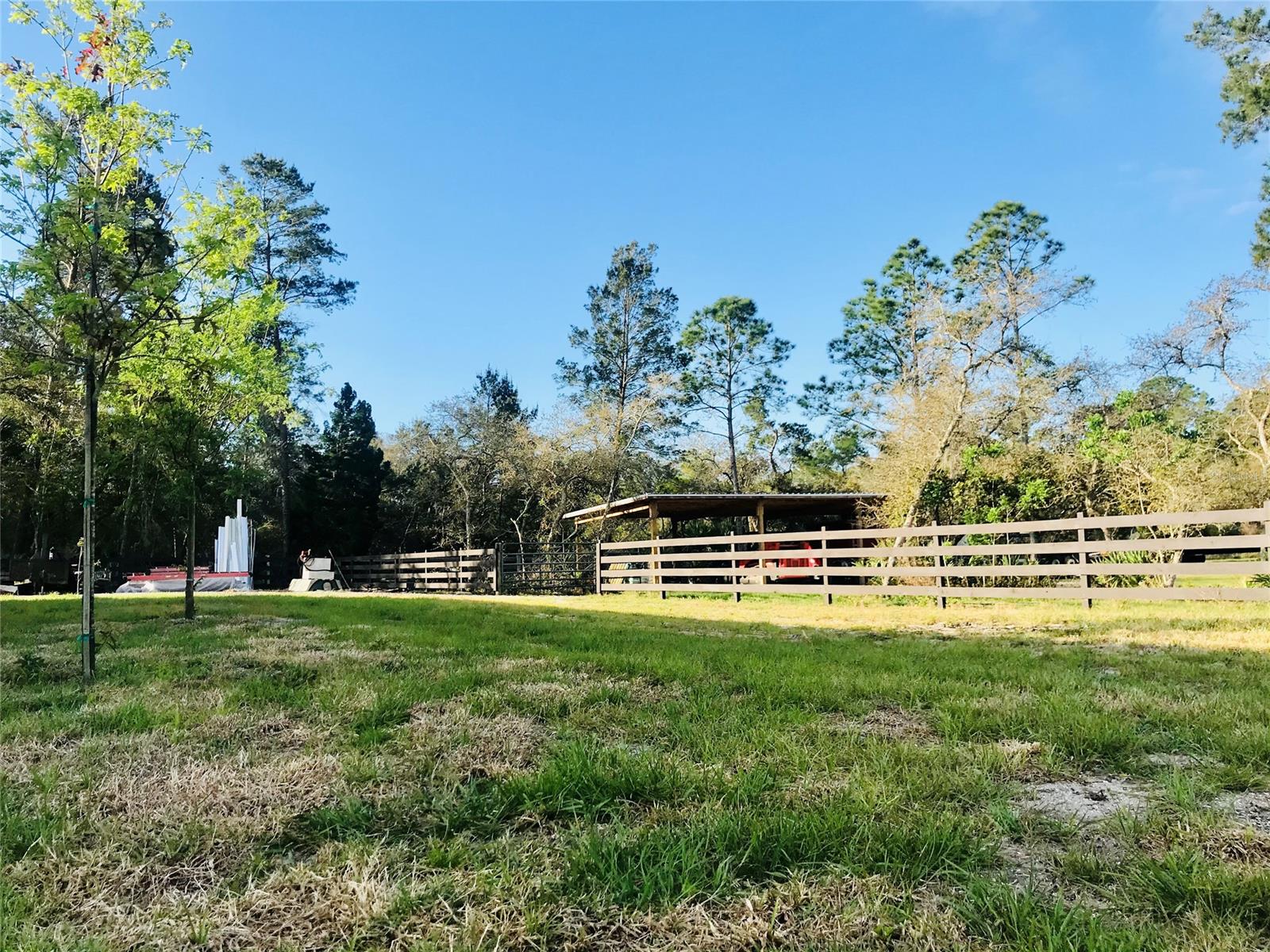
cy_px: 476
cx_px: 635
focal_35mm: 28
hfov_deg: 63.4
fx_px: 1027
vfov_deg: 49.7
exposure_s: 1/1168
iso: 20
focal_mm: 3.99
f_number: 1.8
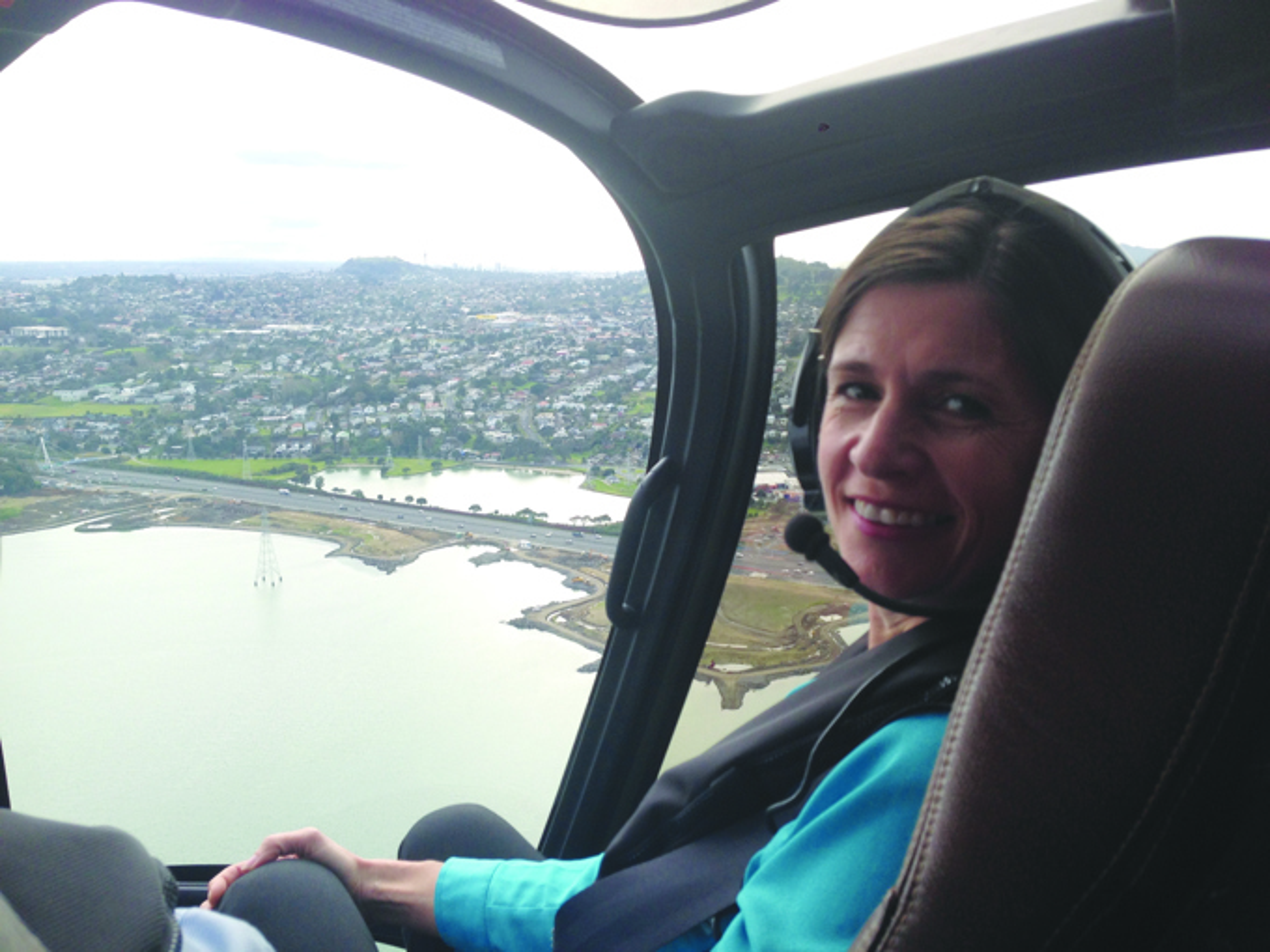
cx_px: 635
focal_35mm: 33
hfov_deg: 55.4
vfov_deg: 42.9
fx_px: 1211
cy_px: 476
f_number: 2.4
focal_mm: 4.12
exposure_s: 1/444
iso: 50
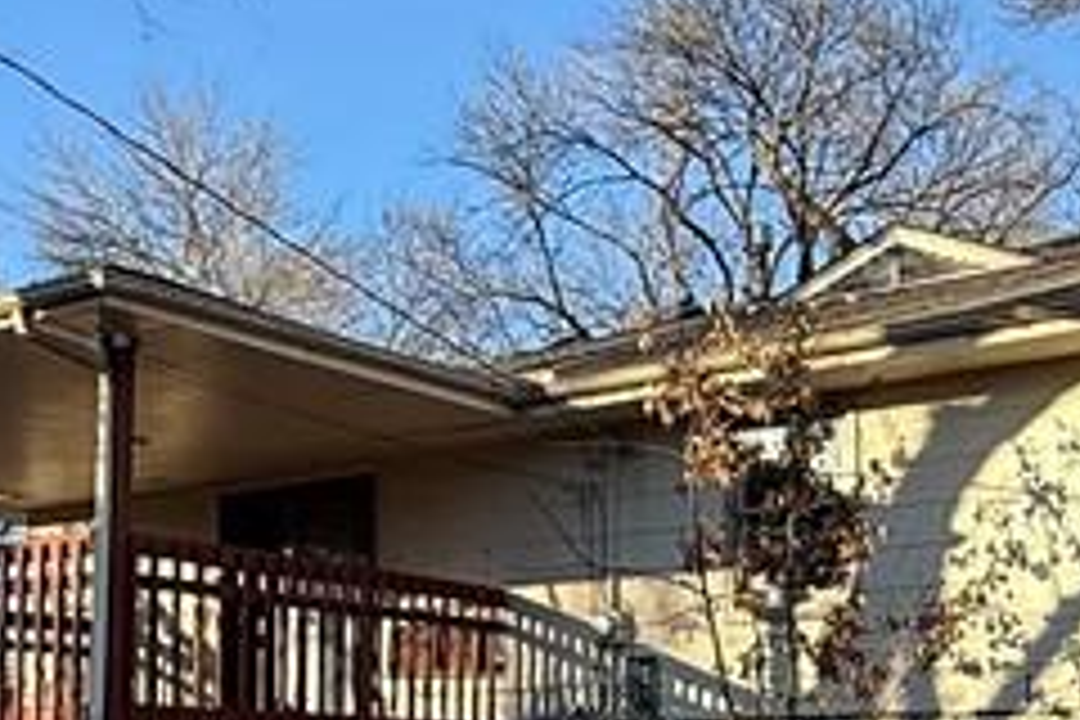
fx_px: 1860
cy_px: 693
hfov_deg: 32.4
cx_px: 598
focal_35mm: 62
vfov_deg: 21.3
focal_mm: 2.22
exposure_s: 1/625
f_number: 2.2
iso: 50
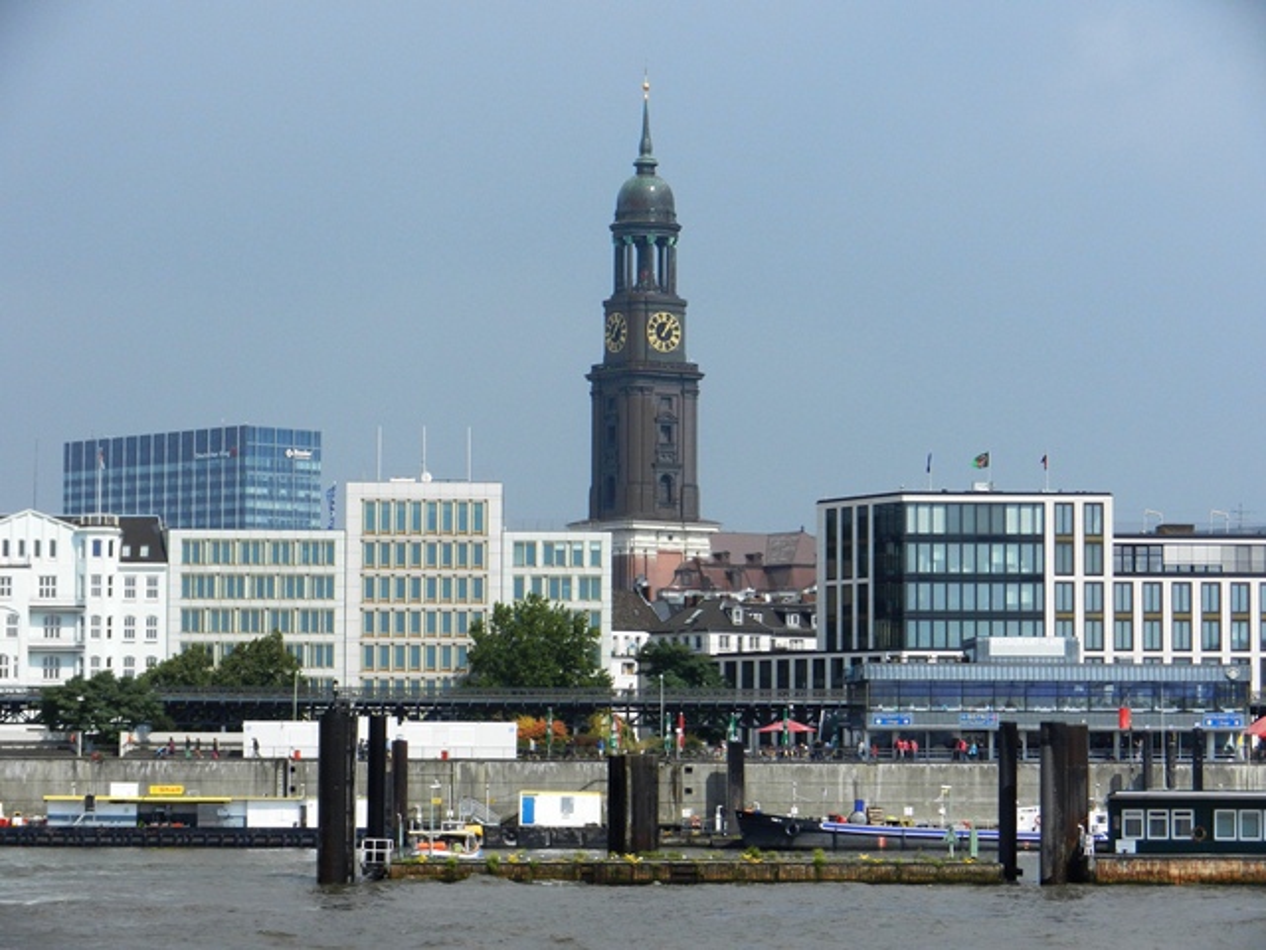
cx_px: 633
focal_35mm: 106
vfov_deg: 14.0
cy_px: 475
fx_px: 3877
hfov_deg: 18.5
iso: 160
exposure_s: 1/1250
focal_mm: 19.1
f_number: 5
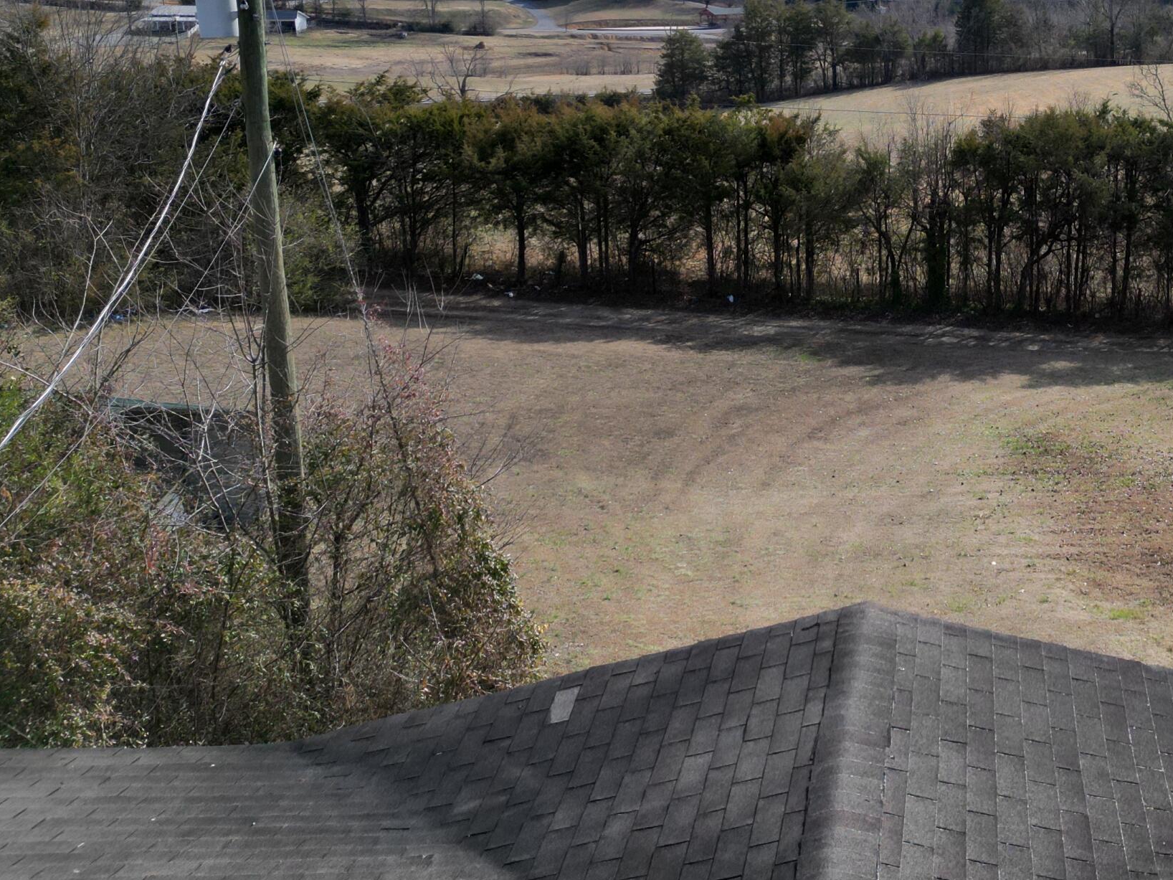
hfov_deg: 40.4
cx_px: 1005
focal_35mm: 44
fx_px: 1491
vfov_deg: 32.3
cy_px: 232
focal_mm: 6.72
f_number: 1.7
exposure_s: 1/3200
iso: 100
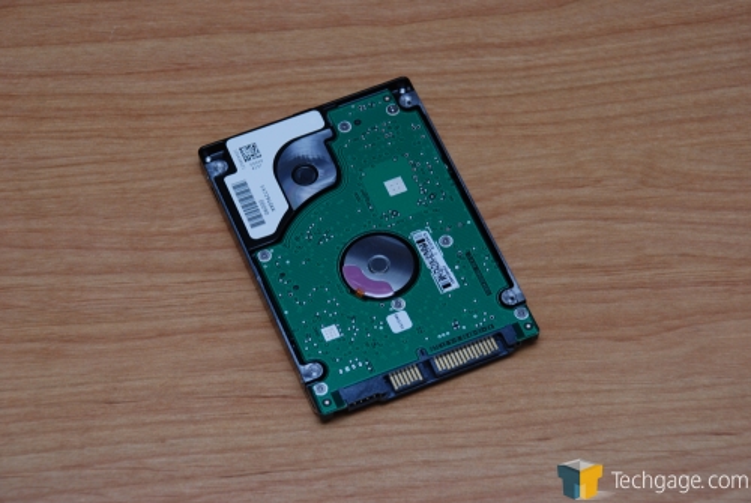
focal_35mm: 120
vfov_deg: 11.5
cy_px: 252
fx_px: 2507
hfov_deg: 17.0
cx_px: 376
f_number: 8
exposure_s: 1/60
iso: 200
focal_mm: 80
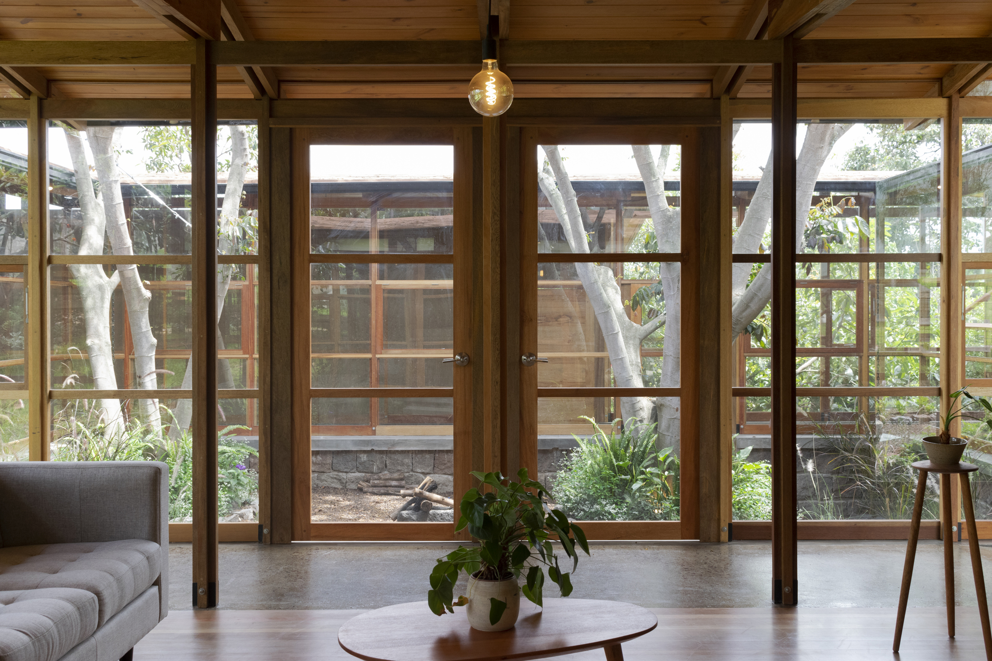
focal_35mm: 36
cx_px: 496
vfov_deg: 36.9
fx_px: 992
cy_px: 330
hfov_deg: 53.1
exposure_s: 1/80
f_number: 7.1
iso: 400
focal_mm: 24
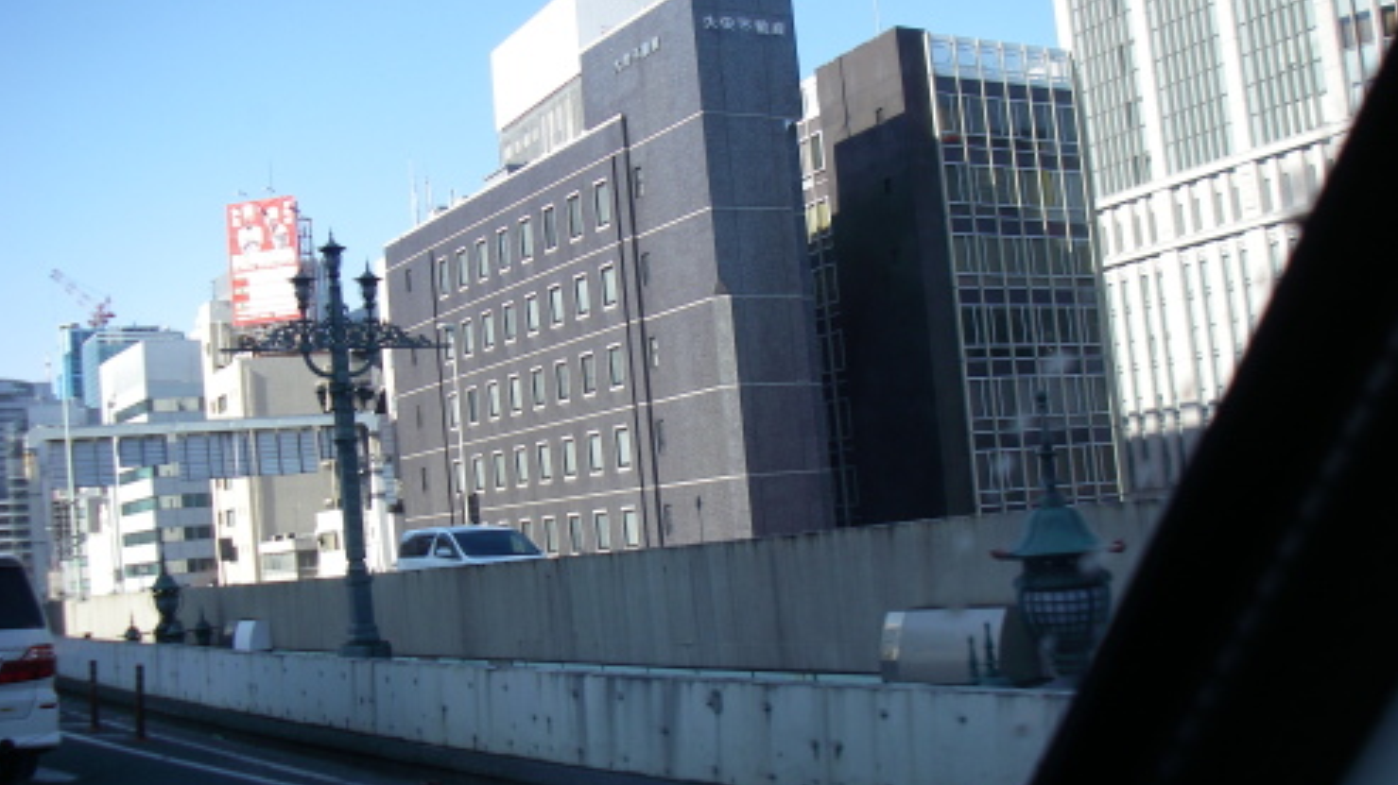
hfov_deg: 48.4
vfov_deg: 28.3
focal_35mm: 42
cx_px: 698
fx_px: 1556
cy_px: 452
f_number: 3.3
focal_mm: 6.3
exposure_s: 1/320
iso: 64
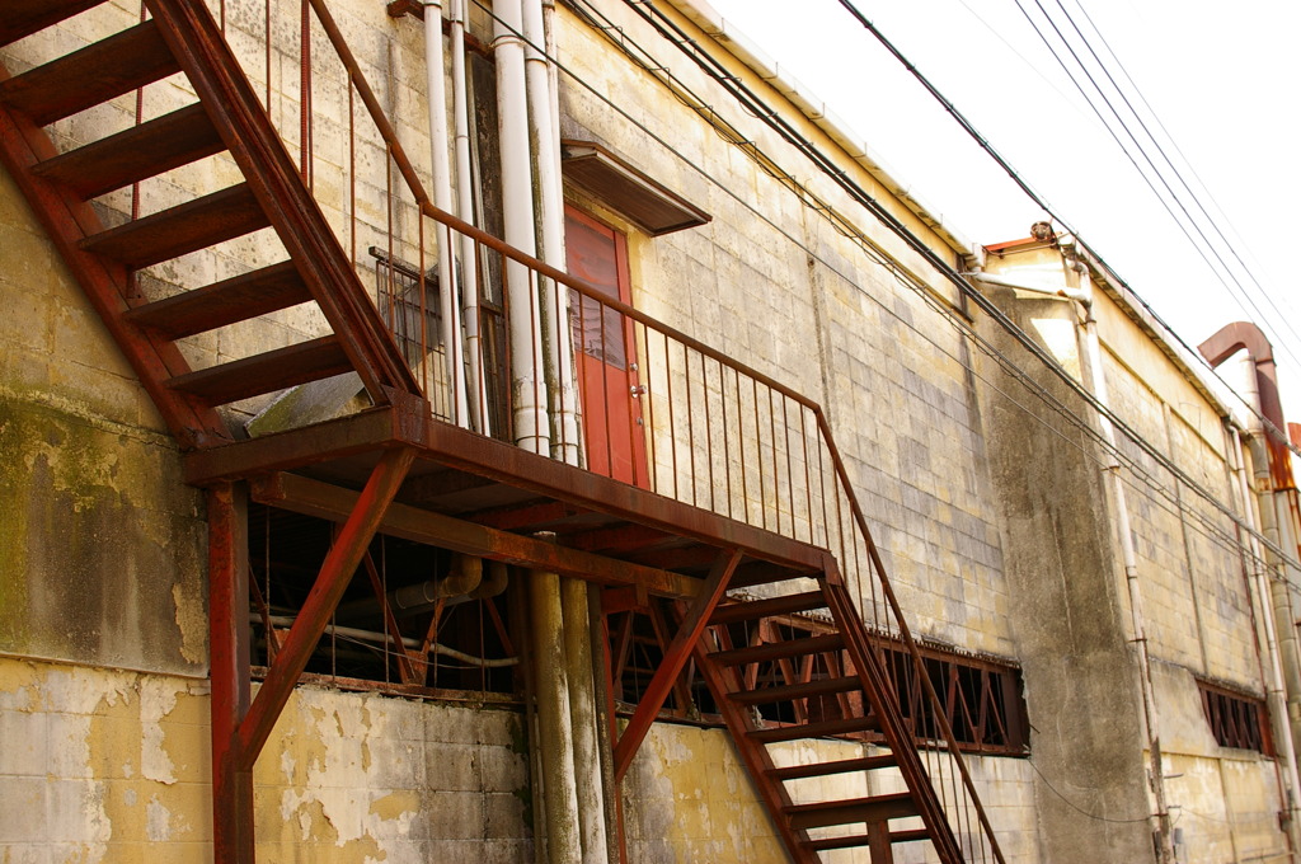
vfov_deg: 29.8
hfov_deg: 43.7
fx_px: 1624
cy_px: 432
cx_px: 650
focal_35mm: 45
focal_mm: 30
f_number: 5.6
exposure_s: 1/180
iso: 200
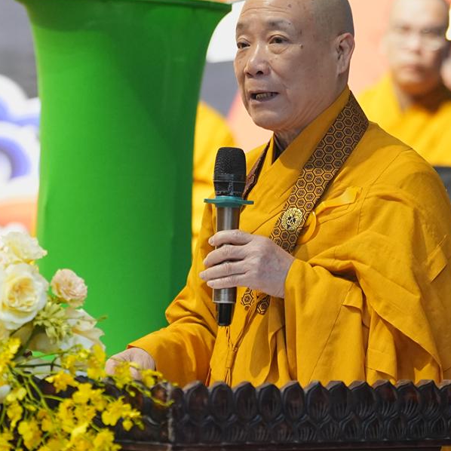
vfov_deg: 5.7
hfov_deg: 5.7
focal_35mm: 307
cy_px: 162
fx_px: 4525
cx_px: 142
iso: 2500
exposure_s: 1/100
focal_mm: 120
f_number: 2.8
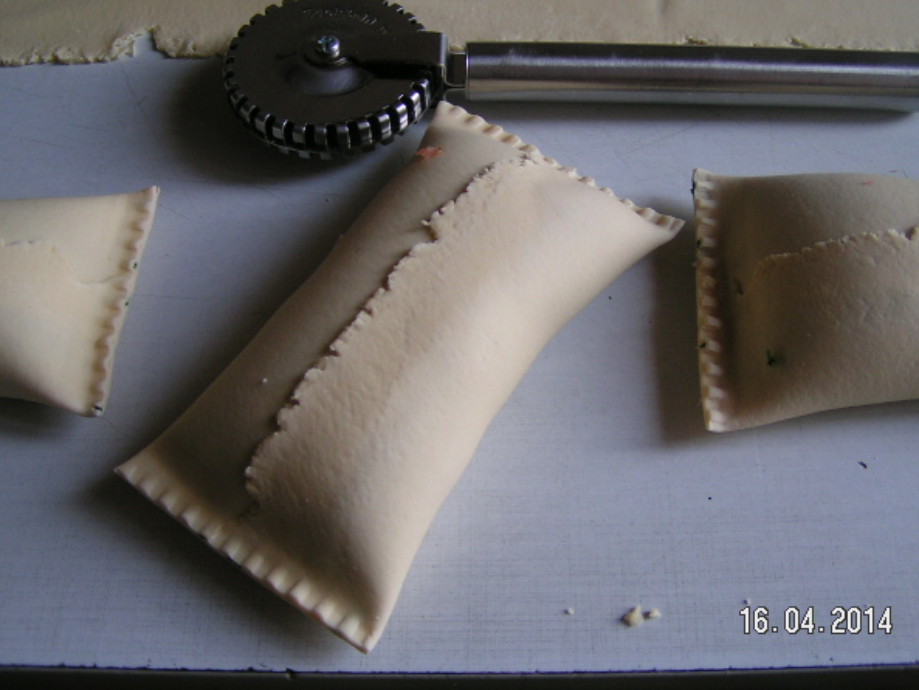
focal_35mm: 41
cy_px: 321
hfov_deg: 45.8
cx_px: 480
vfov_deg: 35.1
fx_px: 1089
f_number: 2.8
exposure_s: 1/40
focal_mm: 5.8
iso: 50
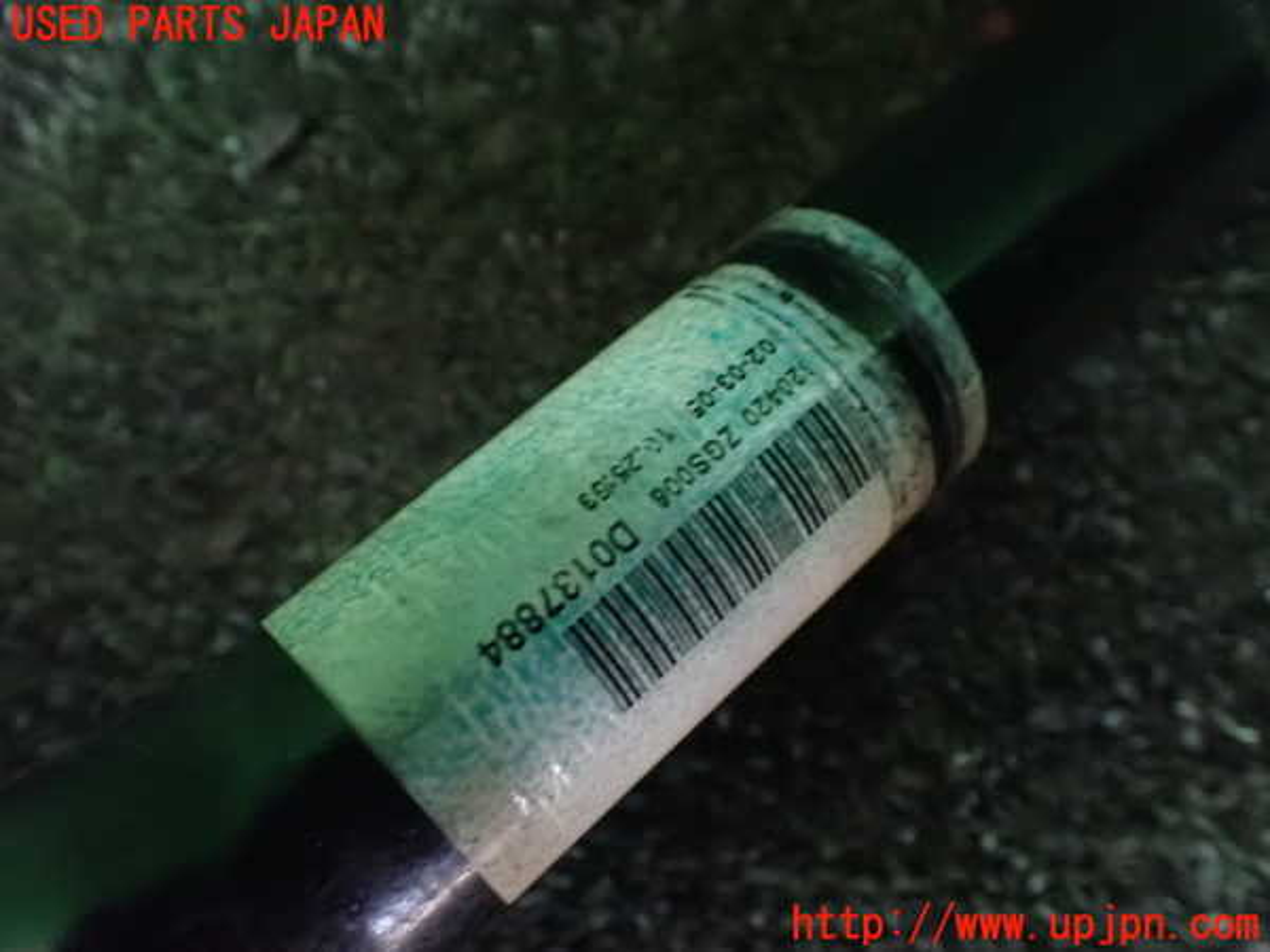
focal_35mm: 30
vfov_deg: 46.8
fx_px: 1101
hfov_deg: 60.0
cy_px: 476
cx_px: 635
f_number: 2.3
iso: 1600
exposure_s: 1/25
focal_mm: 5.4
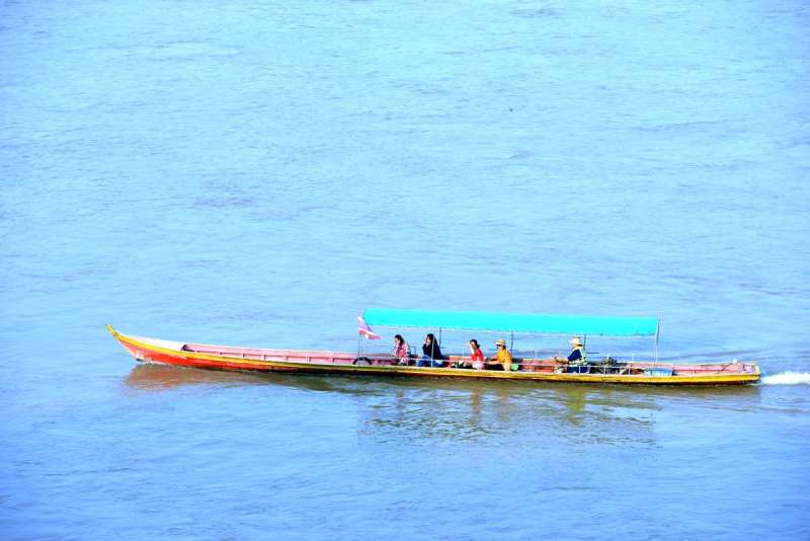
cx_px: 405
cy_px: 270
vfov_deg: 10.2
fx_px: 3038
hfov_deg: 15.2
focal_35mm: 135
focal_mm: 135
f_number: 6.3
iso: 100
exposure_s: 1/160
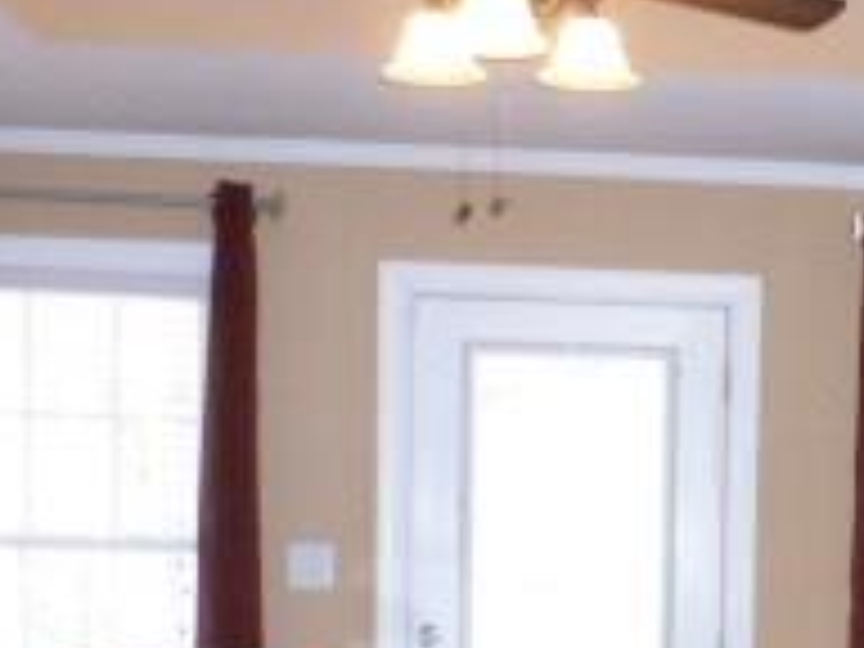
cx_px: 846
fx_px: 1997
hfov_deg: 23.5
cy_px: 774
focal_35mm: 80
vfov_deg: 17.6
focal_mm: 4.3
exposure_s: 1/60
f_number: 3.3
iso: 800
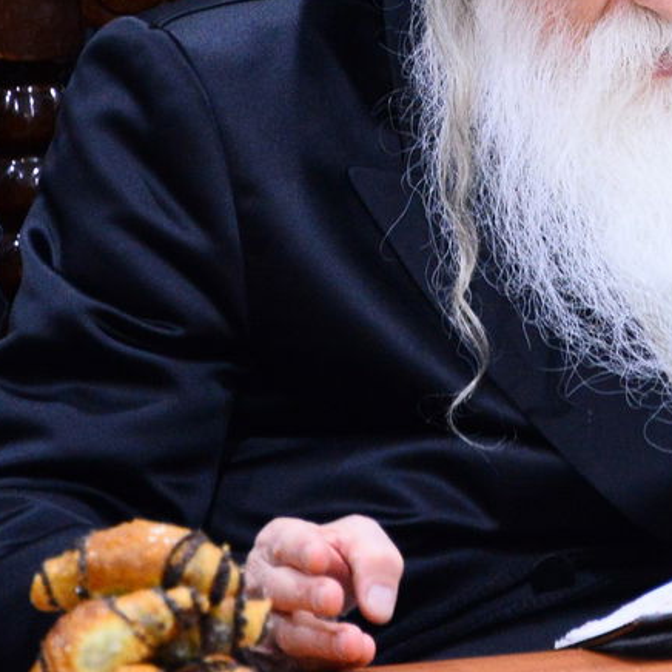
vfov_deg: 2.1
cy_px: 10
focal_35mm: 818
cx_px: 663
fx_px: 17966
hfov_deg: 2.1
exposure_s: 1/80
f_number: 5.6
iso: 5000
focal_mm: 300
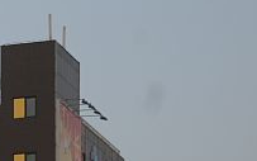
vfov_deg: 3.5
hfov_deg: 5.5
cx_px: -314
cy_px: 420
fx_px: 2620
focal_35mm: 374
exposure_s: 1/320
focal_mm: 62
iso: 125
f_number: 4.8
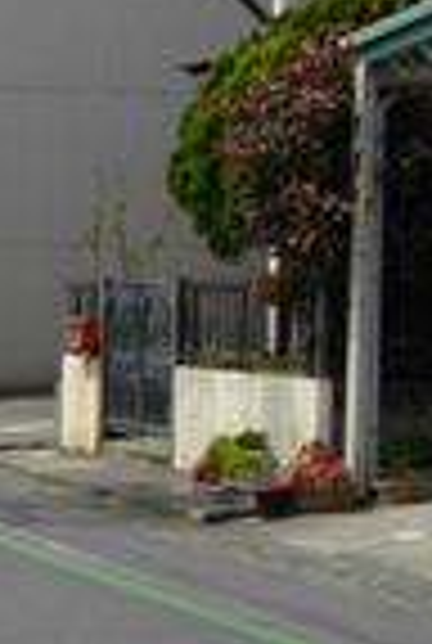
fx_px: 1863
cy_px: 405
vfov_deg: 19.6
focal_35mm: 104
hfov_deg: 12.0
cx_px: -378
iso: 100
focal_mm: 5.7
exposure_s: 1/400
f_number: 5.5
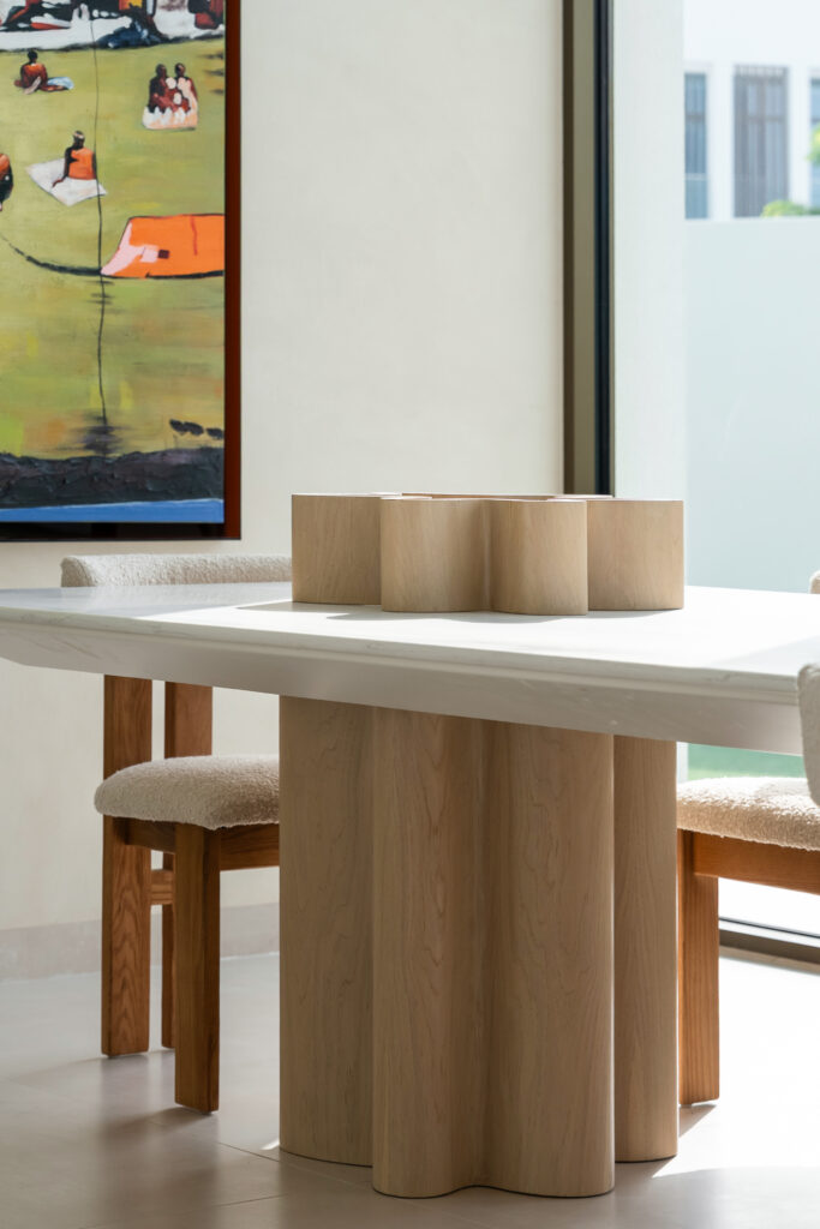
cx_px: 410
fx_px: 3108
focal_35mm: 91
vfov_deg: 22.4
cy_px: 614
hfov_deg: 15.0
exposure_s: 1/60
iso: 250
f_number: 5
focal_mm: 61
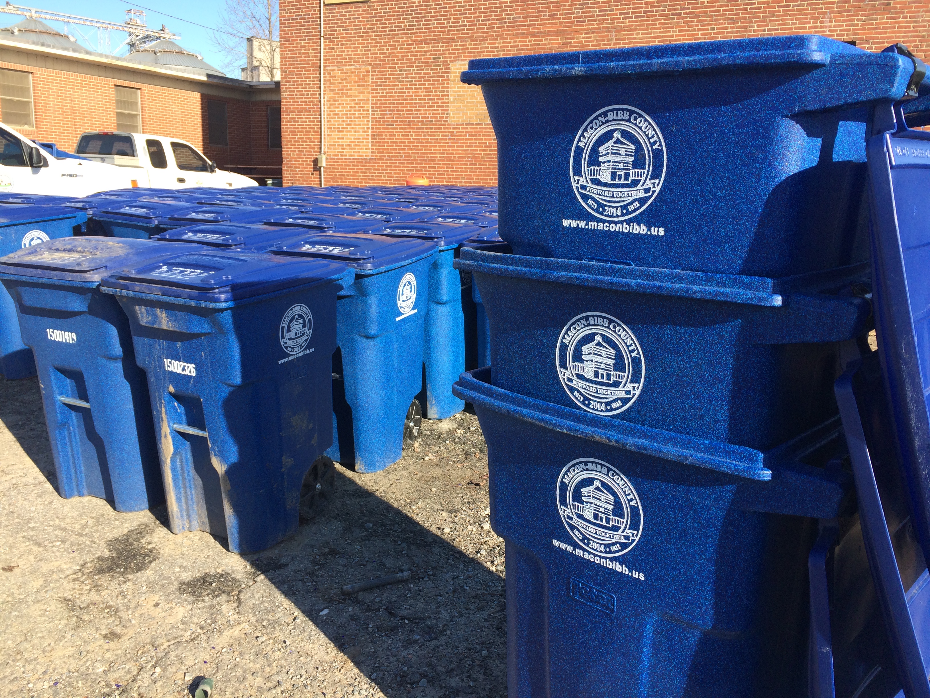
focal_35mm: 29
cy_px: 349
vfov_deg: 48.2
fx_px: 779
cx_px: 465
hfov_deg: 61.7
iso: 32
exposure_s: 1/820
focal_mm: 4.15
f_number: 2.2
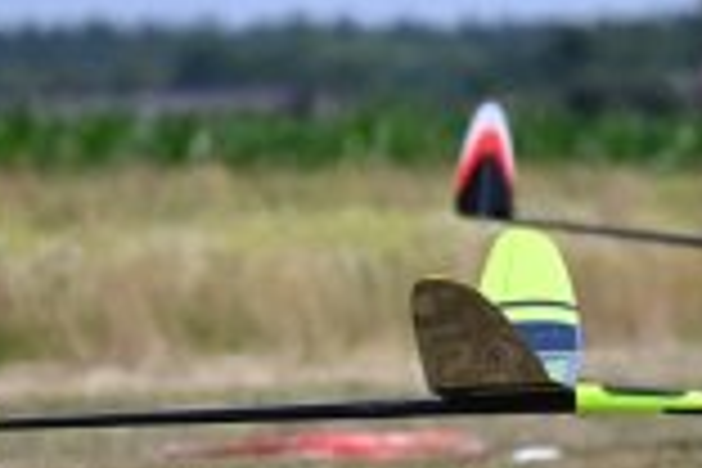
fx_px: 24880
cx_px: 407
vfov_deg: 1.1
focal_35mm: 1276
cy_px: 382
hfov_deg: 1.6
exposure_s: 1/1600
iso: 320
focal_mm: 400
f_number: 6.3
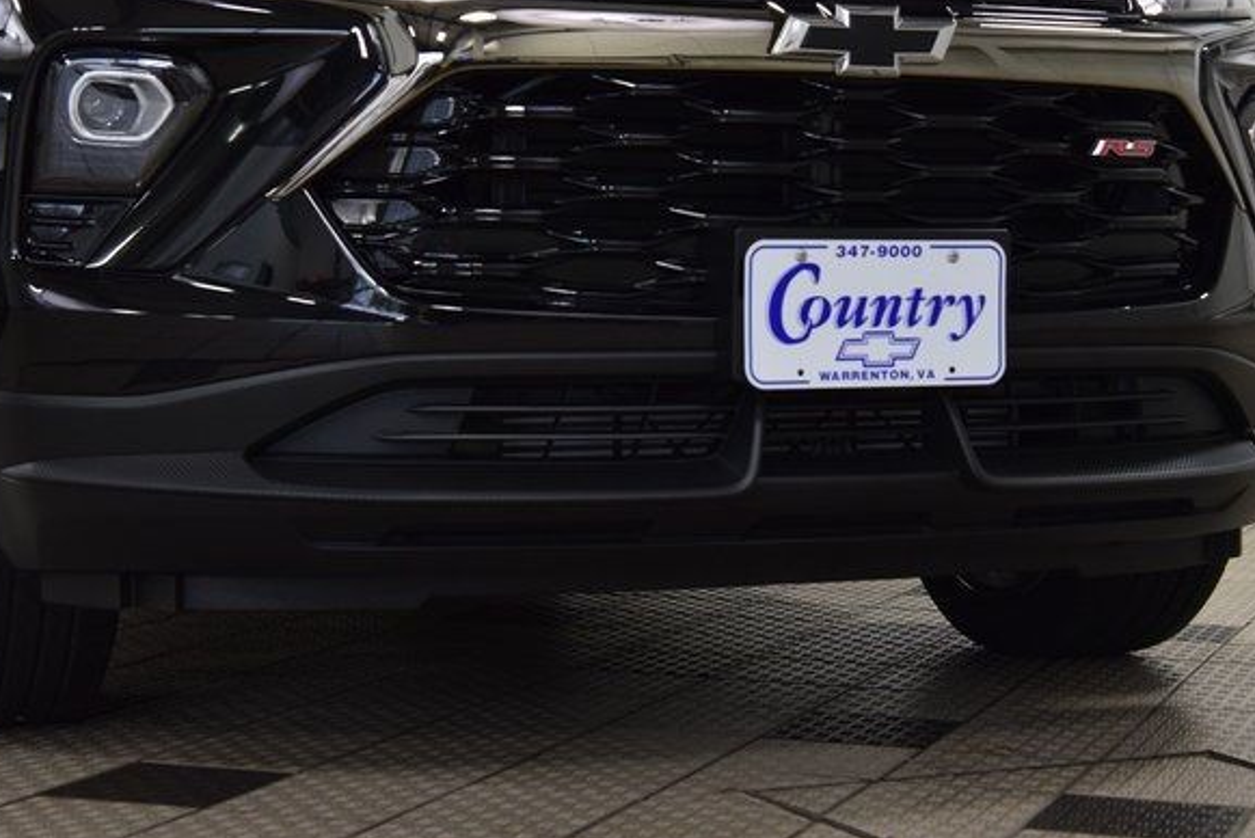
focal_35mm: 76
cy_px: 386
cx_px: 659
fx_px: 2651
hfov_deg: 26.6
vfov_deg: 18.0
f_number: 8
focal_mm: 46
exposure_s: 1/60
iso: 1600
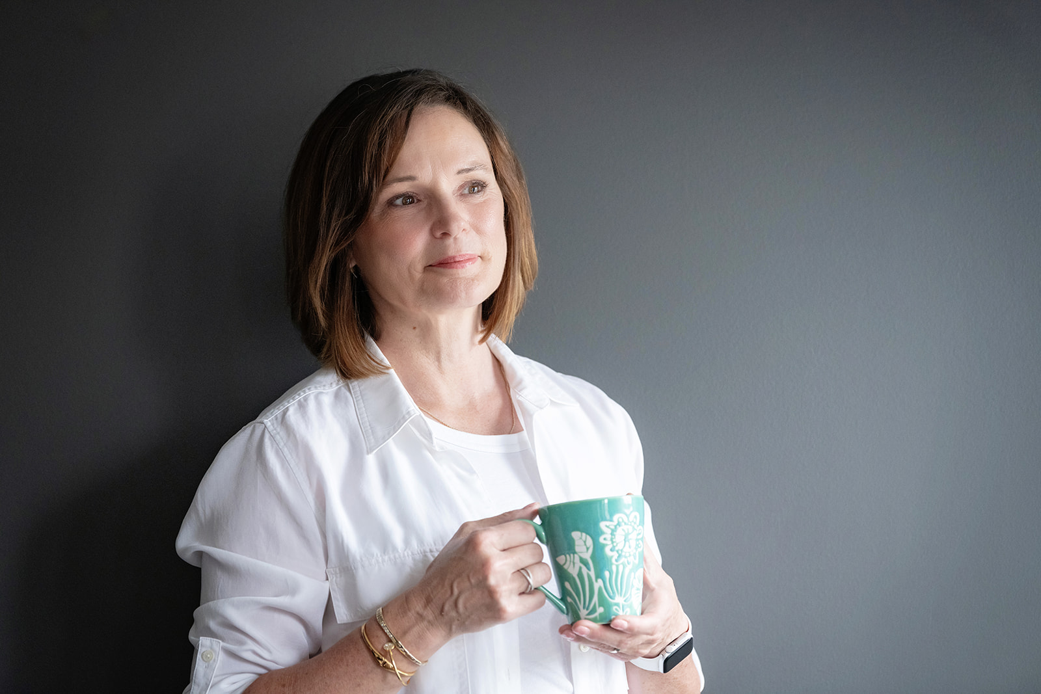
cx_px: 520
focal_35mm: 150
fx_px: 4338
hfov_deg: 13.7
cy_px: 347
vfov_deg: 9.2
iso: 2000
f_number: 3.5
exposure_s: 1/160
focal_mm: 150
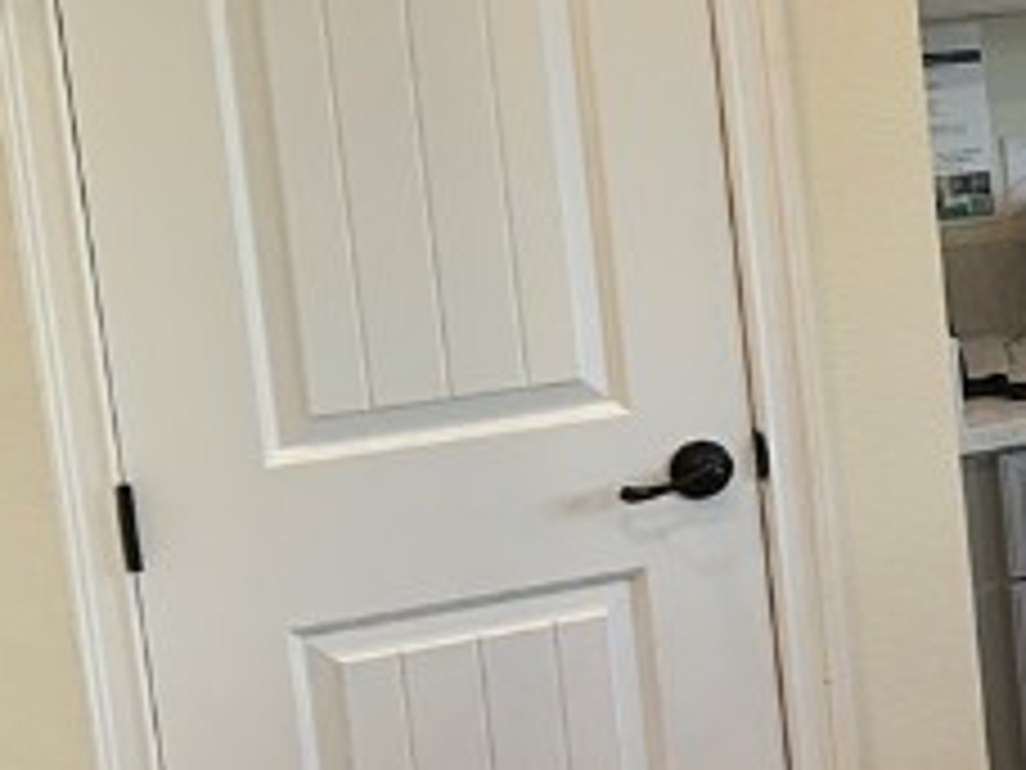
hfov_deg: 14.3
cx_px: 2228
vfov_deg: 13.7
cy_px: 216
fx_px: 3201
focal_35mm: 108
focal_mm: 6.86
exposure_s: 1/120
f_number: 1.78
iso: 125
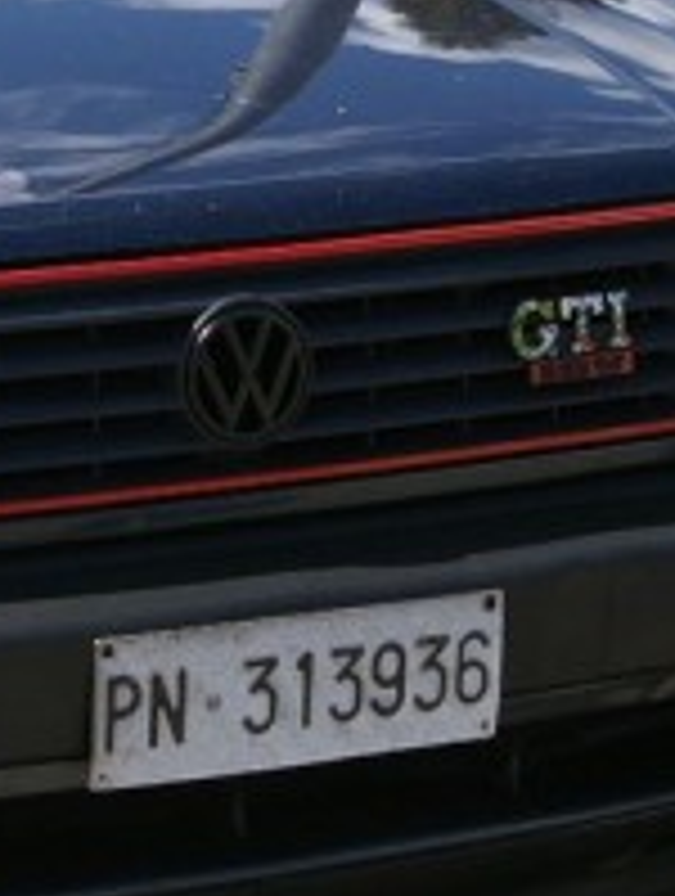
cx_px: -135
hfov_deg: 7.7
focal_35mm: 191
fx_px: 4948
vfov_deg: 10.3
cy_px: 164
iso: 200
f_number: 8
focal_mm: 33
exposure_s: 1/250
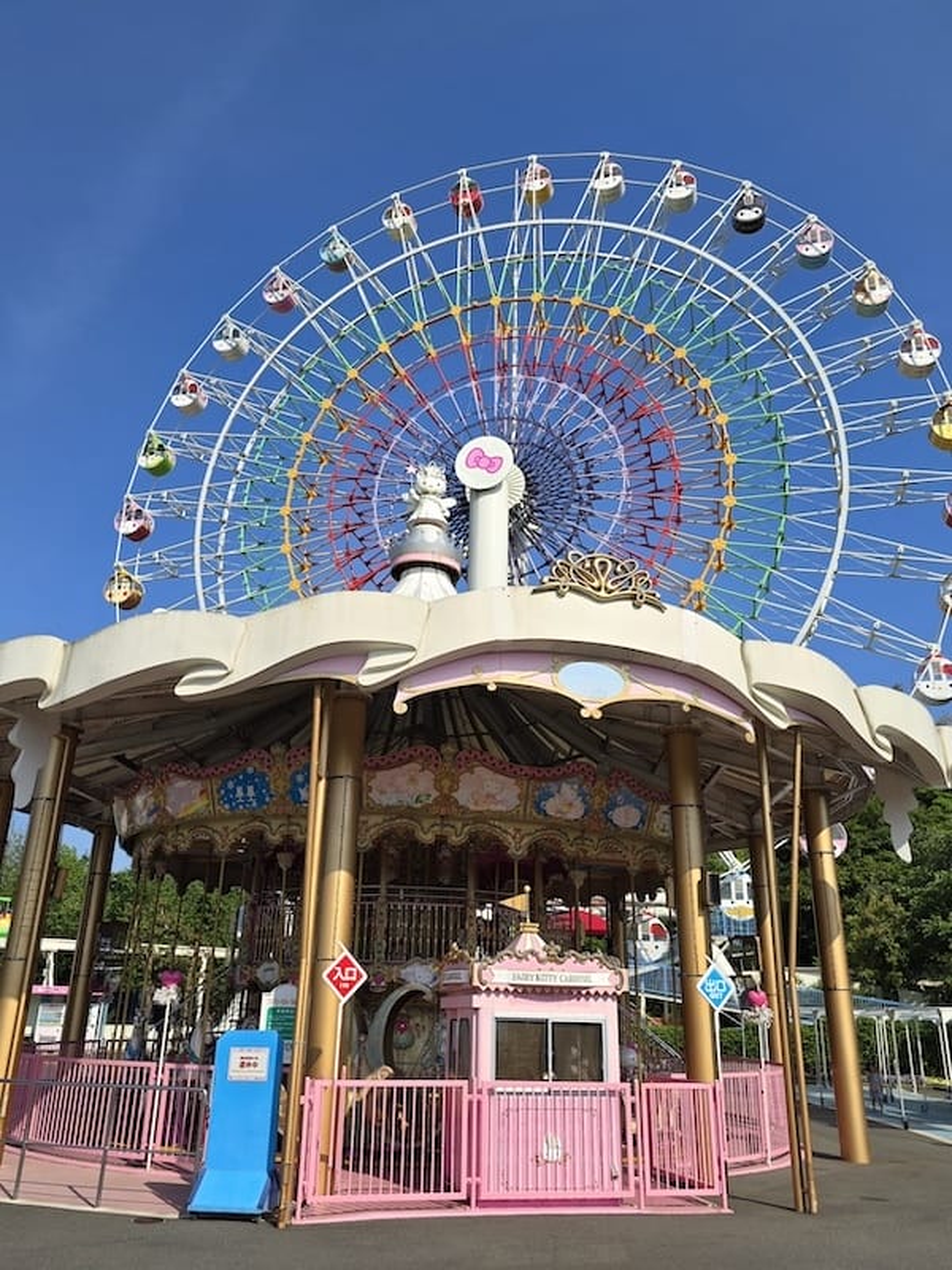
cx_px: 476
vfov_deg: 73.9
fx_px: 843
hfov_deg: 58.9
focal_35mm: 23
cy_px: 635
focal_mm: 6.3
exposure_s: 1/1111
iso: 12
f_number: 1.7
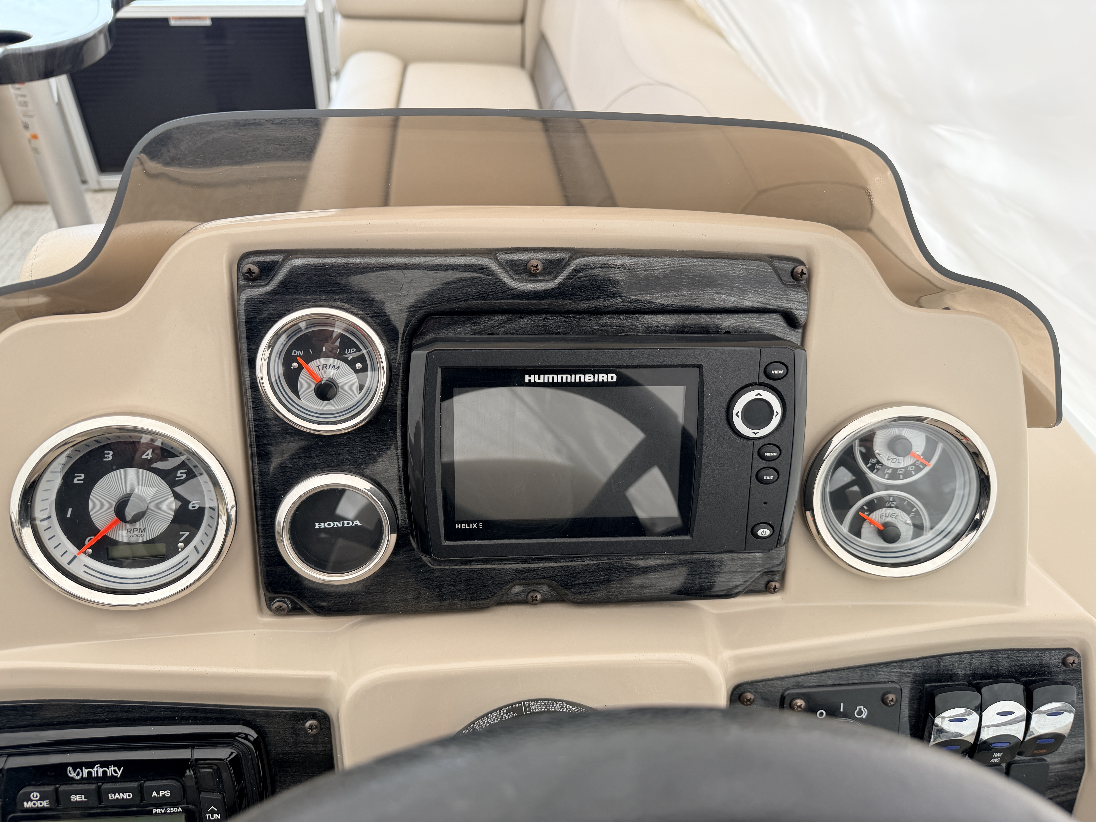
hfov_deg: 71.6
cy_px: 411
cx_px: 548
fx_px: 760
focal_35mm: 24
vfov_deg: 56.8
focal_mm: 6.76
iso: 100
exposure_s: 1/365
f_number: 1.78
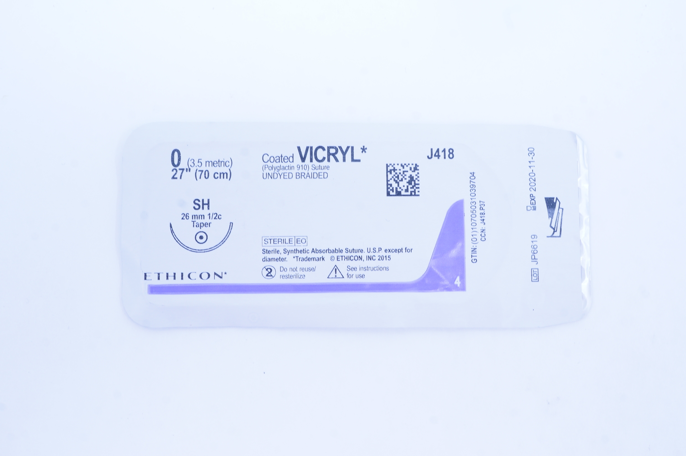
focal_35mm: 40
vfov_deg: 32.9
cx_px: 343
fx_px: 771
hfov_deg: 48.0
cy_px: 228
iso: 400
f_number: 13
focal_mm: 27
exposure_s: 1/10
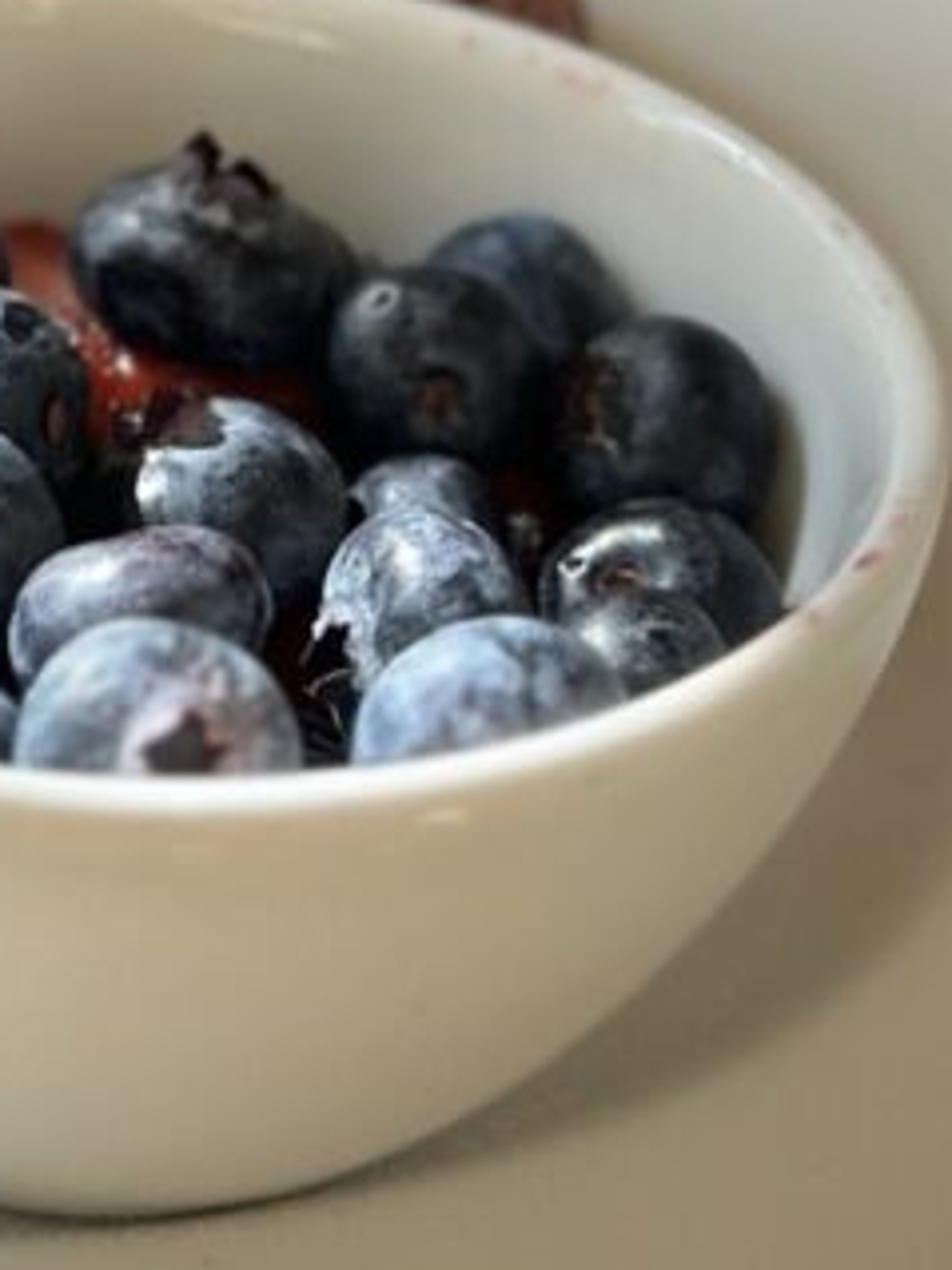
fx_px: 5651
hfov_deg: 9.4
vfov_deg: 12.4
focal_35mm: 154
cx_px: -498
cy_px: -442
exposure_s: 1/240
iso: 80
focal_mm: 6.86
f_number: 1.78
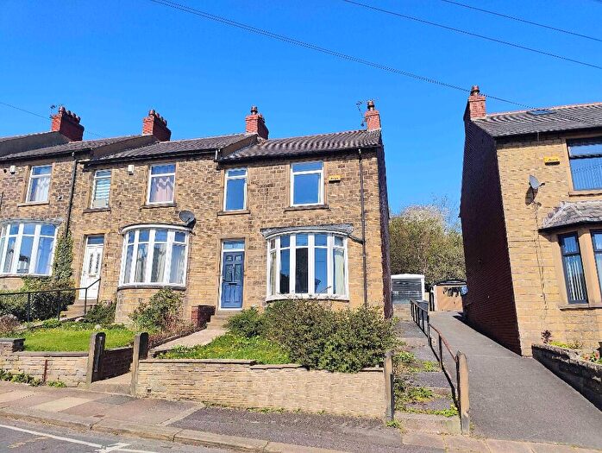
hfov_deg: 73.9
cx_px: 301
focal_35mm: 23
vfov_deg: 59.0
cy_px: 226
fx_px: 400
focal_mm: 6.06
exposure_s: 1/3758
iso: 50
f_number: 1.8
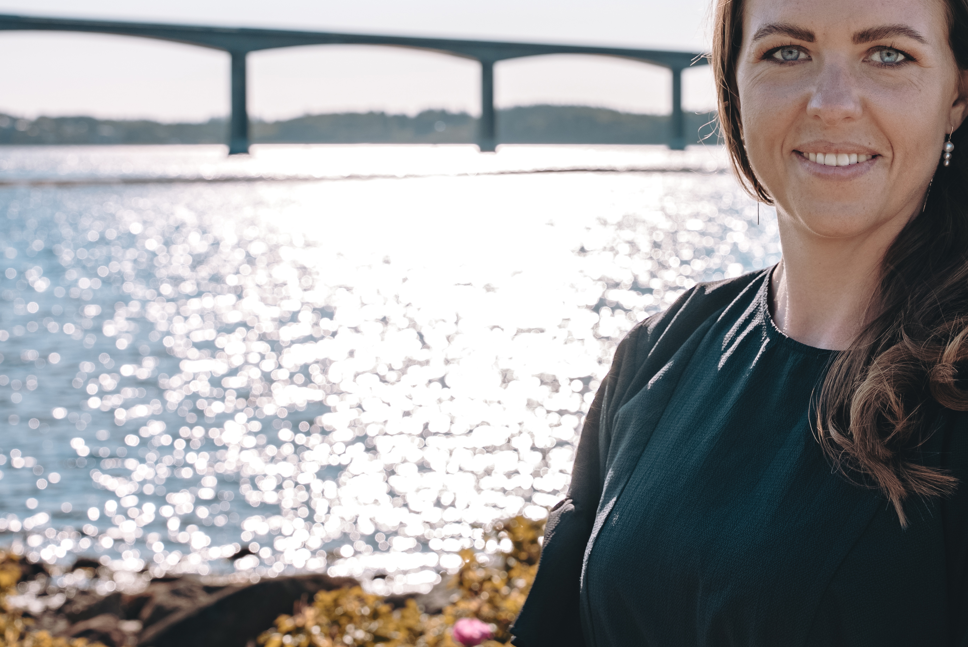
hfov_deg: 26.0
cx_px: 662
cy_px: 171
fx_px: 2084
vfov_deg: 17.5
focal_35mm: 77
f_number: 7.1
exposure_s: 1/400
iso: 640
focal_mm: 50.3
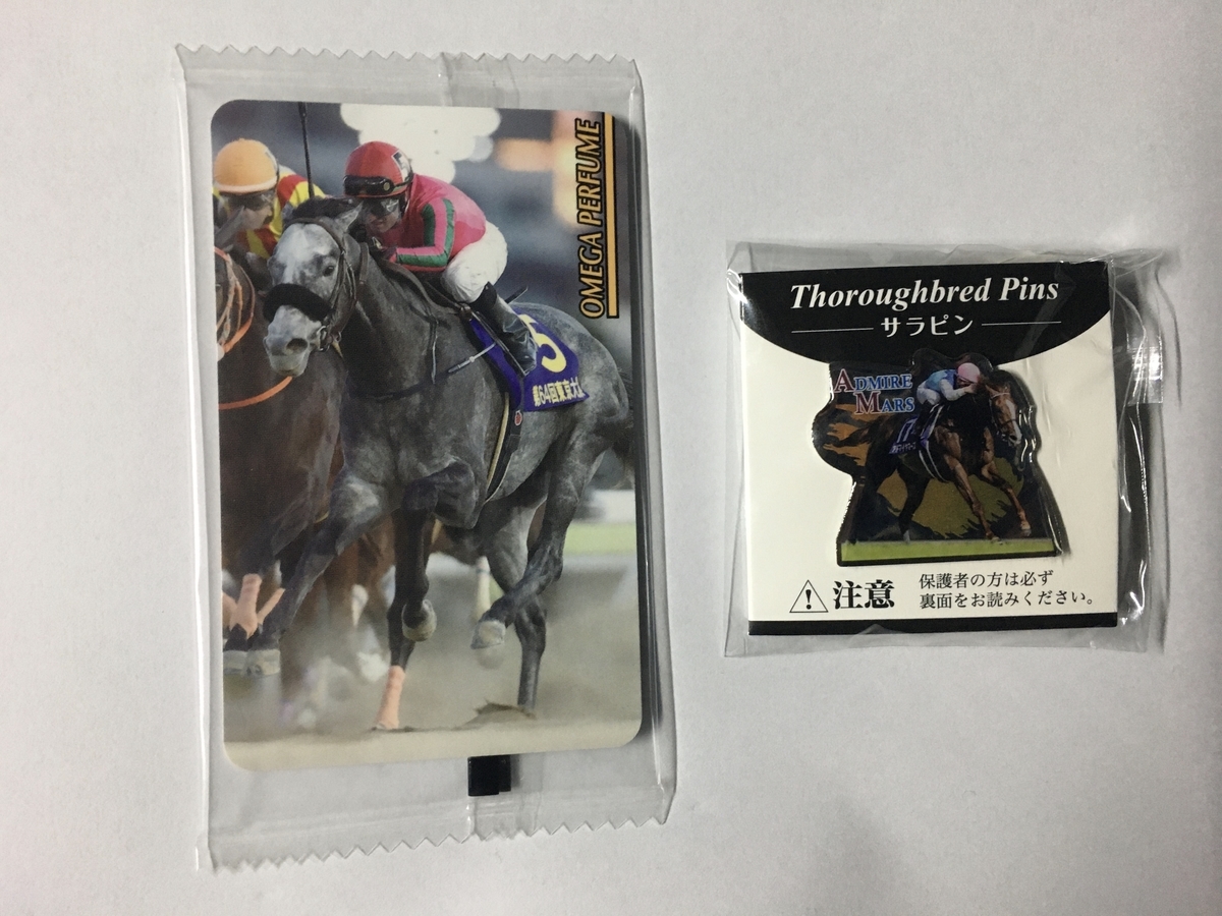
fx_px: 1024
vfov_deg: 48.2
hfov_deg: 61.7
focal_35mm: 29
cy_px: 458
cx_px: 611
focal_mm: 4.15
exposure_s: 1/30
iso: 125
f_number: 2.2
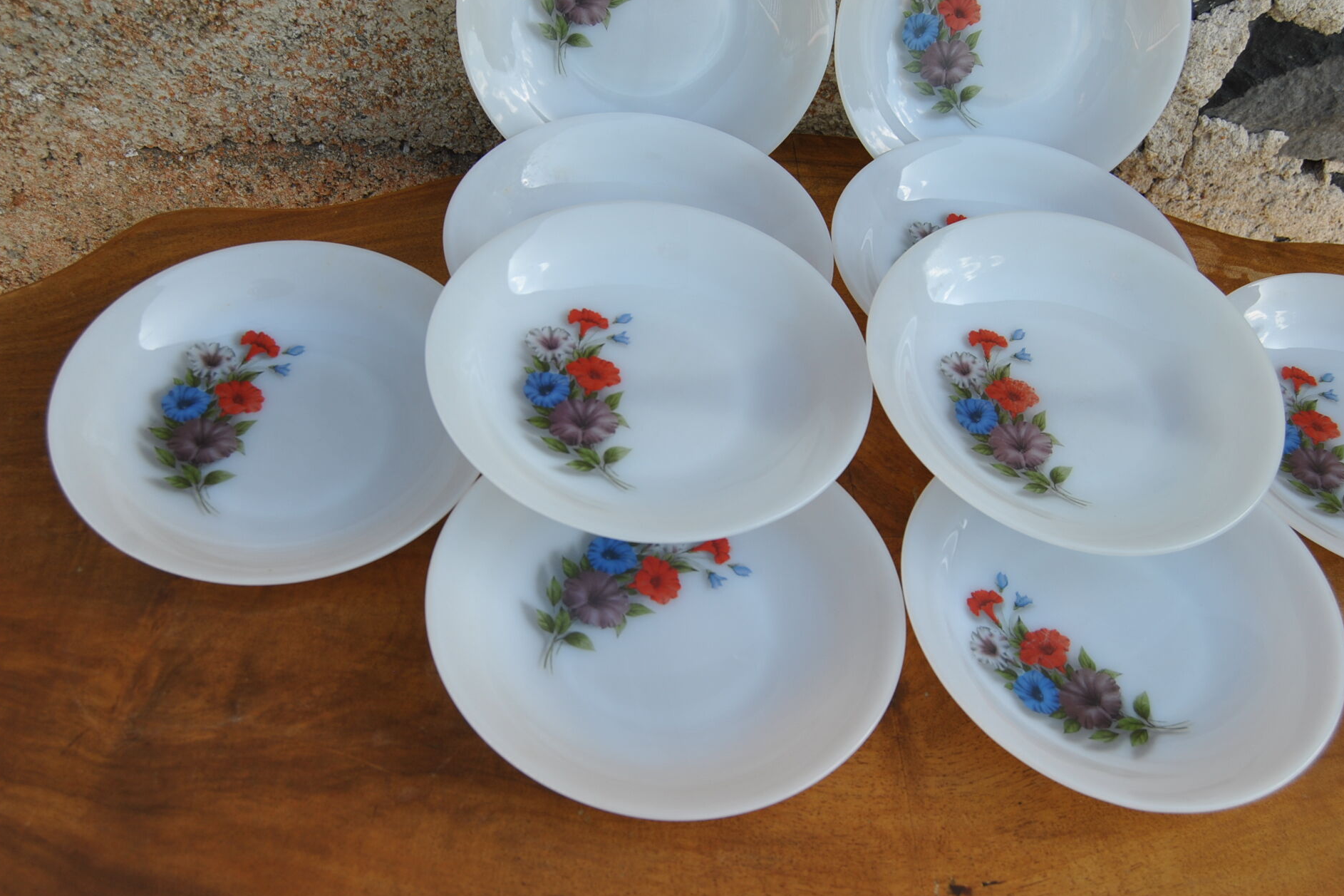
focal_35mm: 37
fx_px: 1381
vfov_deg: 35.9
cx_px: 680
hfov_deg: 51.9
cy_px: 437
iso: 100
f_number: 6.3
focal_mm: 24
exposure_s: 1/160
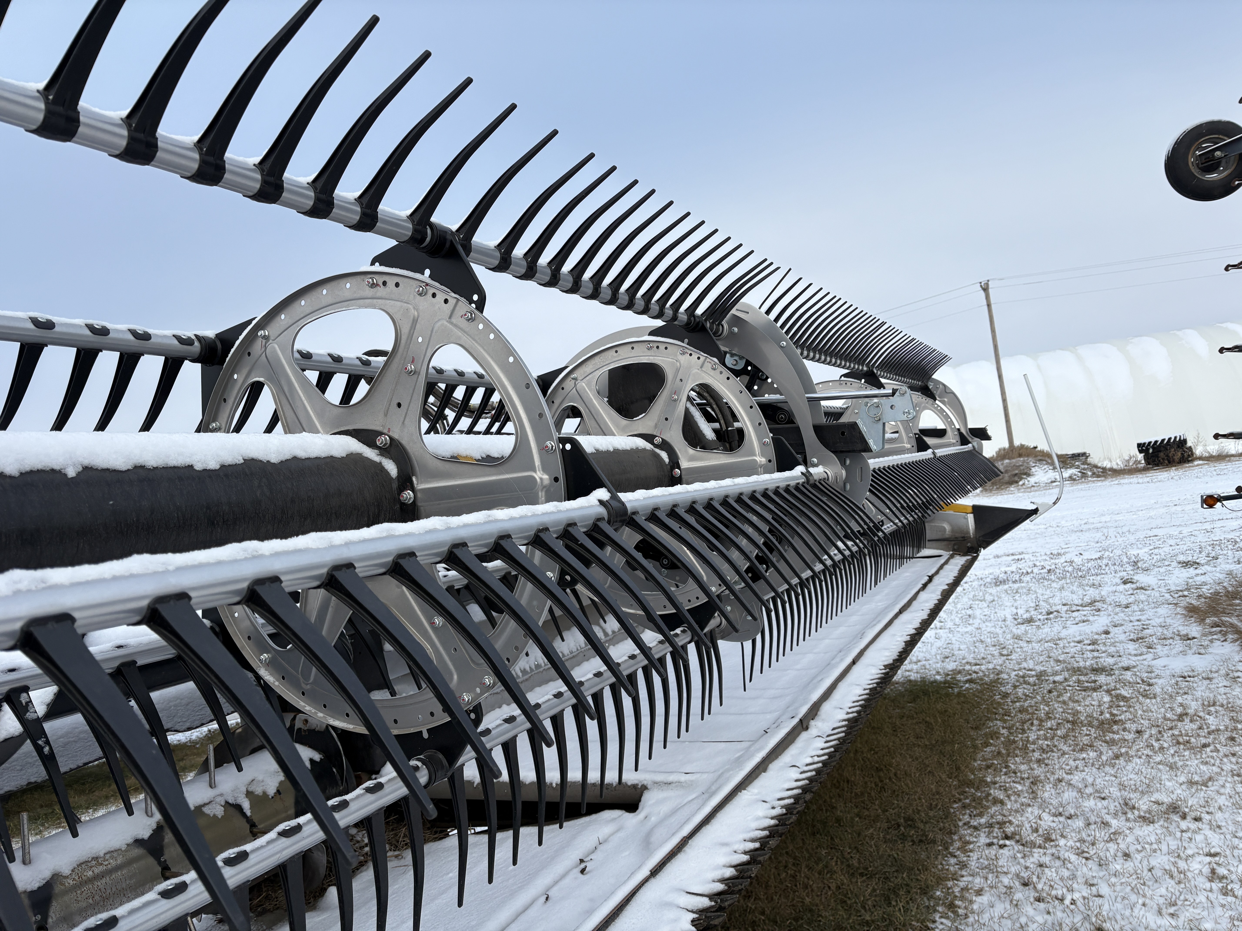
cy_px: 466
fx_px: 933
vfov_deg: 53.1
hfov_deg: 67.3
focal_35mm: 26
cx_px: 621
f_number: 1.6
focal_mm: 5.96
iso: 50
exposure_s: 1/1484
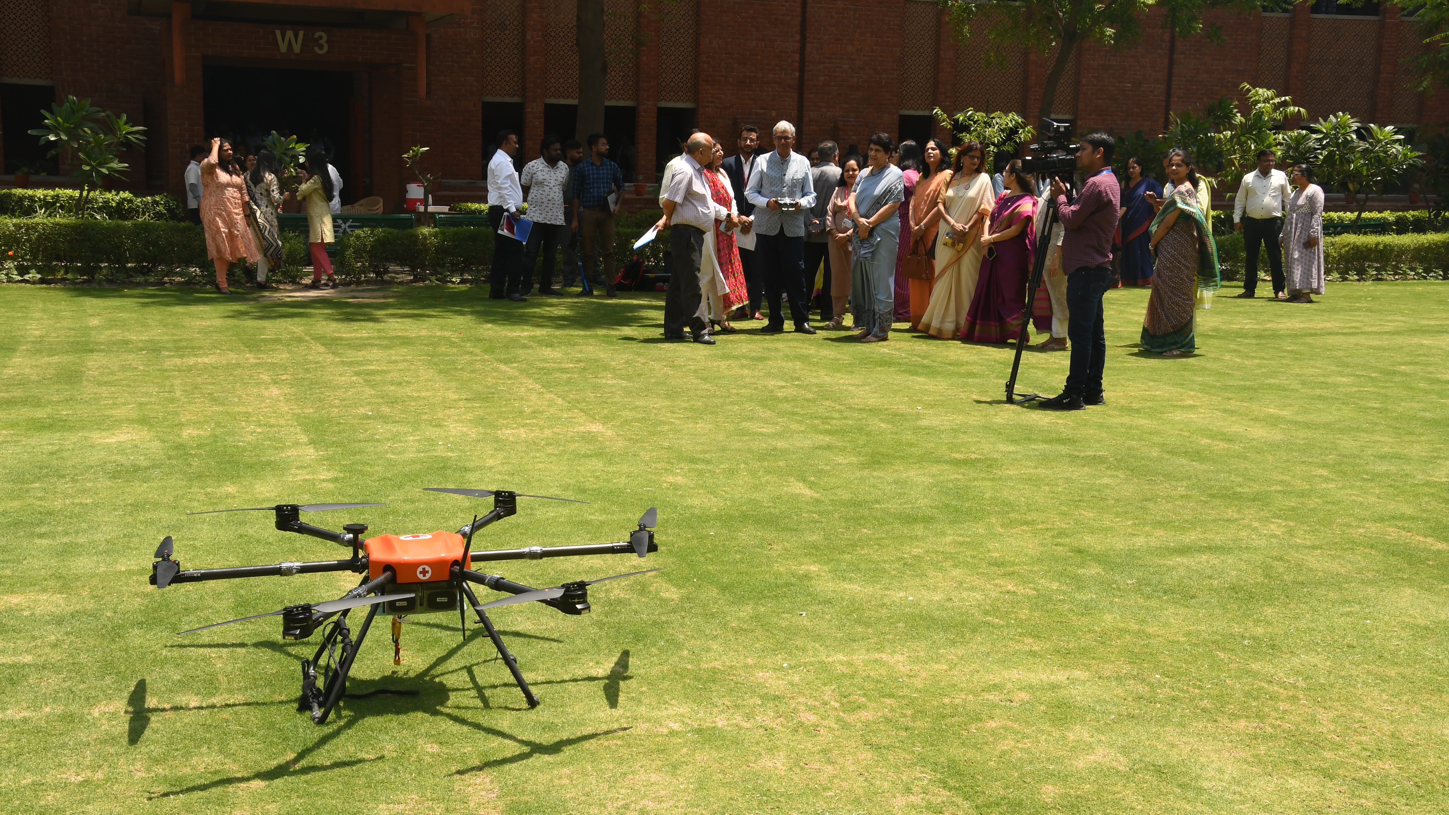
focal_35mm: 45
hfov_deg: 45.5
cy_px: 419
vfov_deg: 26.5
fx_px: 1729
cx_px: 712
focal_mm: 28
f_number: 13
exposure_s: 1/250
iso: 400
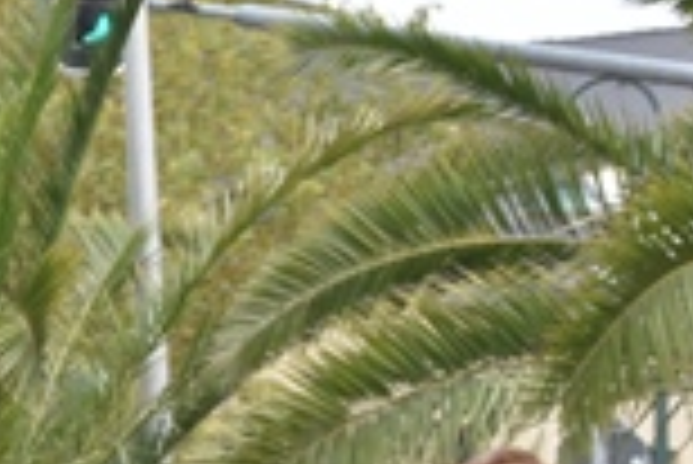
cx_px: -612
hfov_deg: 7.6
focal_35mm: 261
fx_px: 5029
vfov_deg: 5.2
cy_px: 741
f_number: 4.8
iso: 280
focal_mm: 42
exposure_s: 1/60
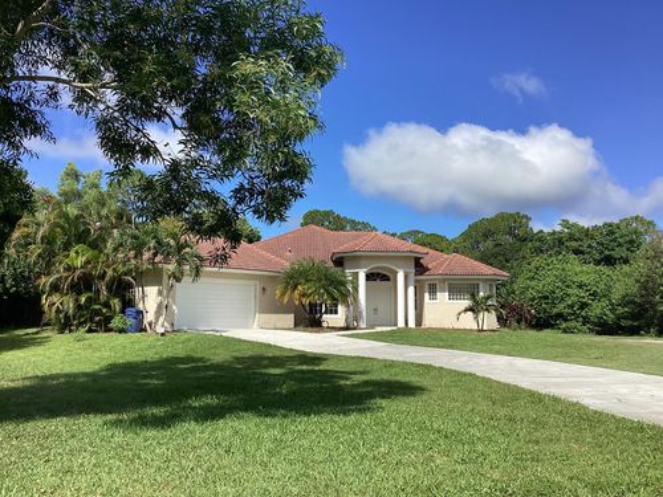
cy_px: 248
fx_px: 594
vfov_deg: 45.4
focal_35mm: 31
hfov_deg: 58.4
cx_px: 332
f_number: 2.4
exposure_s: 1/1431
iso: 25
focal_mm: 3.3
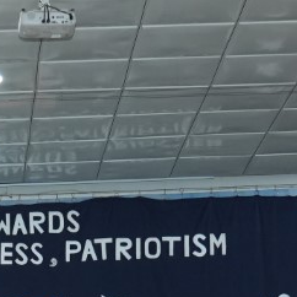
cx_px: -23
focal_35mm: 171
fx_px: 1660
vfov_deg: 9.8
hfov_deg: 10.1
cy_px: 484
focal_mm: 30
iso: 1600
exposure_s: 1/200
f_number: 4.5
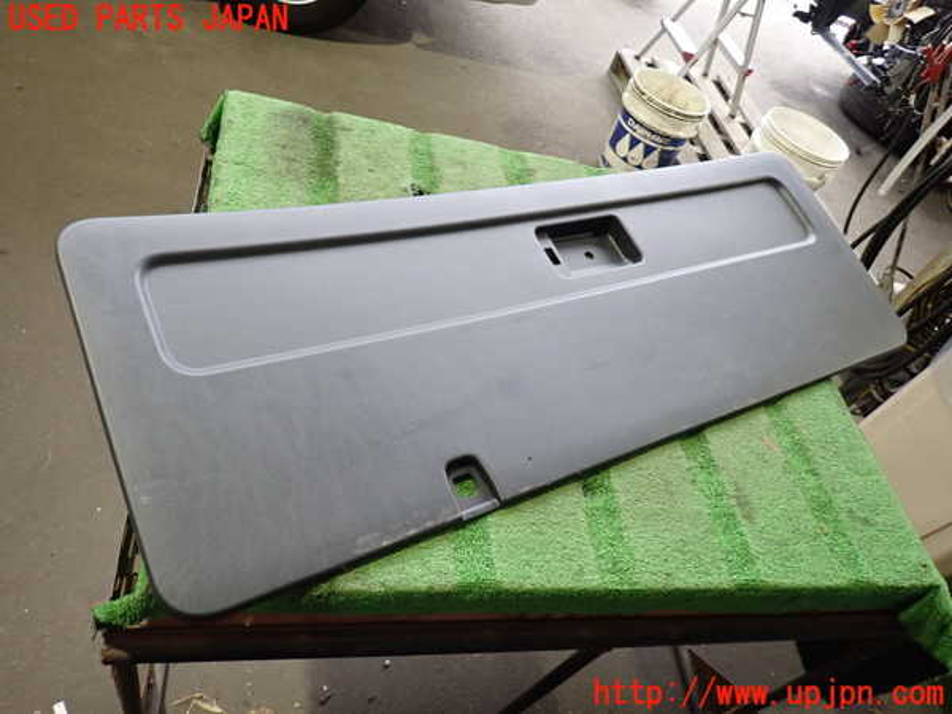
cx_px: 476
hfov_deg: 69.4
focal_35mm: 25
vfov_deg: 54.9
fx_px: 688
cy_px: 357
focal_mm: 4.5
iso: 320
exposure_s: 1/30
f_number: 2
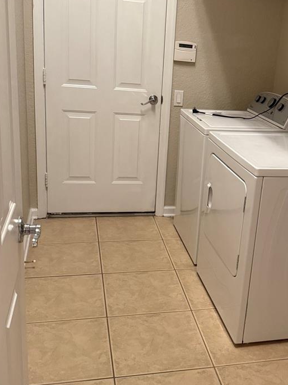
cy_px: 186
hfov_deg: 33.9
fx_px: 466
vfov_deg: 44.8
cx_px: 201
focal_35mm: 42
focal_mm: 6.76
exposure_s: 1/60
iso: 500
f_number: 1.78
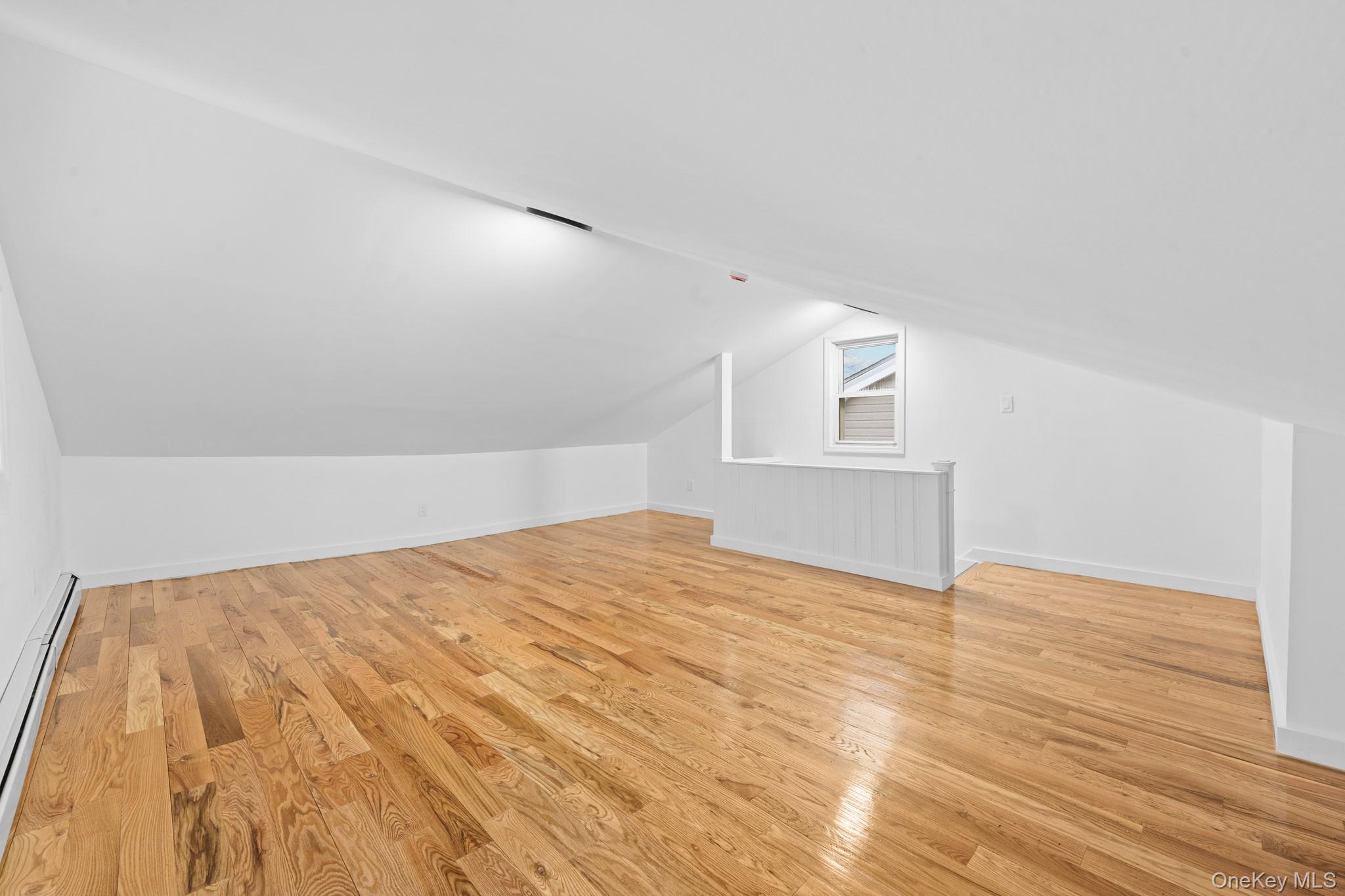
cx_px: 672
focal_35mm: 14
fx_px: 523
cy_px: 448
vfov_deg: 81.2
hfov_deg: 104.3
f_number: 10
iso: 320
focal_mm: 14
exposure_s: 1/2
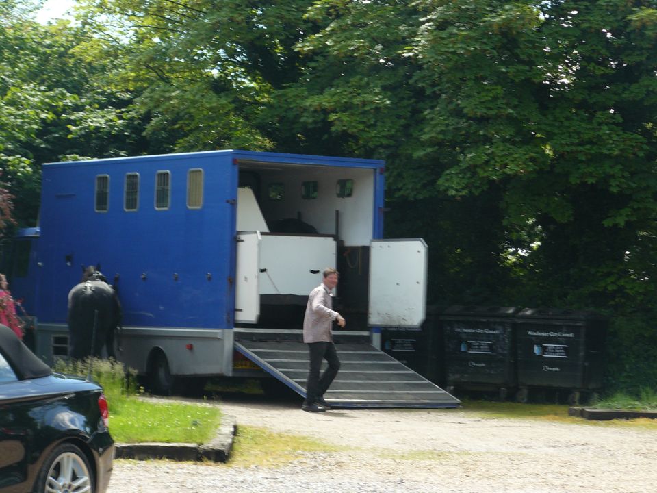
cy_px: 246
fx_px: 2790
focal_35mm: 147
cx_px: 328
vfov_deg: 10.1
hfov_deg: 13.4
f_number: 4
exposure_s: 1/200
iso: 100
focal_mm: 24.6
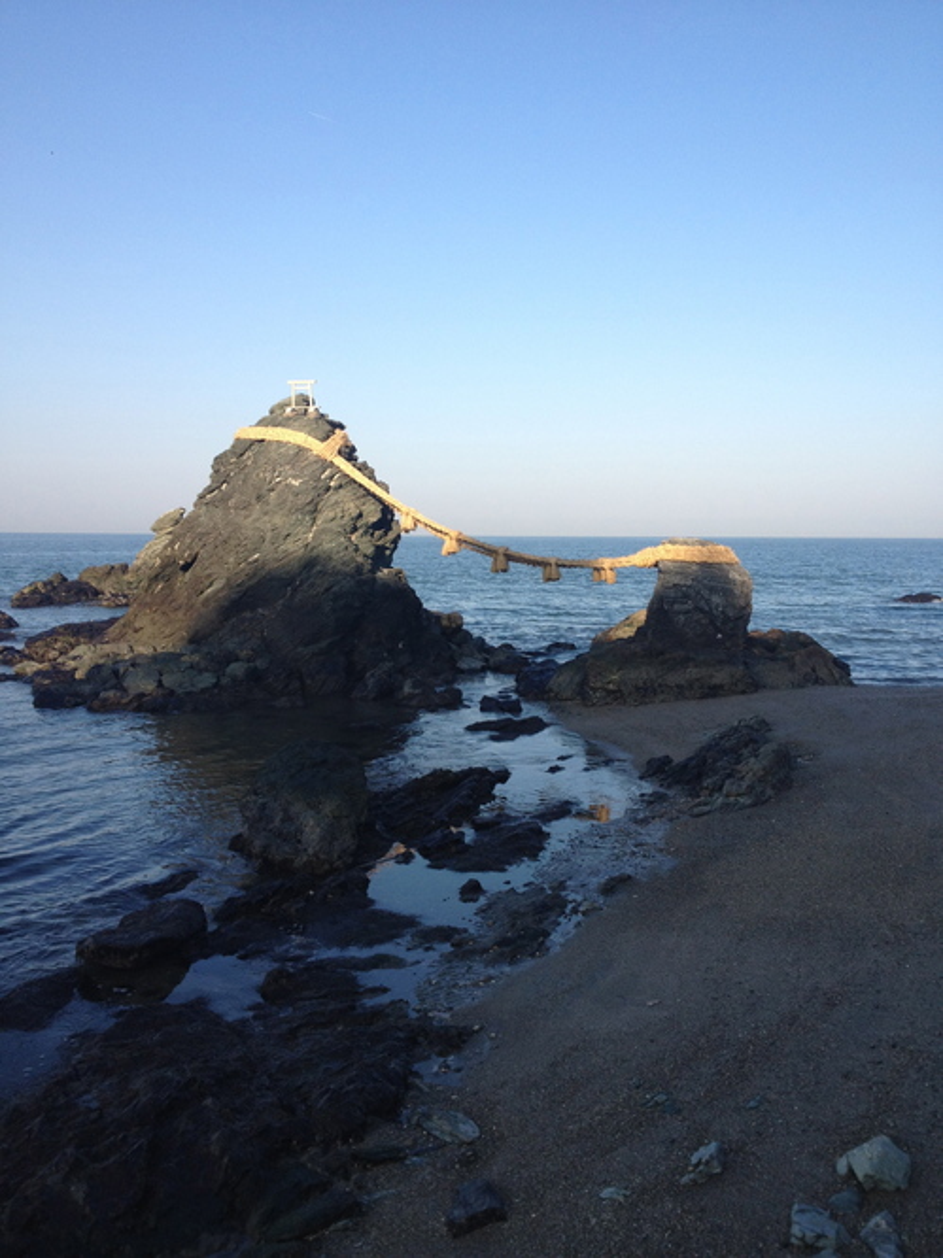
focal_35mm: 35
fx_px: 1272
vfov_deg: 52.6
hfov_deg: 40.7
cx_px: 472
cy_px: 629
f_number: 2.4
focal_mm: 4.28
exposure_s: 1/863
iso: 64
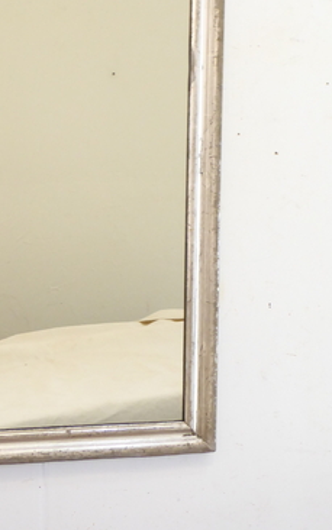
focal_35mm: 99
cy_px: 211
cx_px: 75
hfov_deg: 13.2
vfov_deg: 21.0
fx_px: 1432
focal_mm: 9.6
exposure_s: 1/40
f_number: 4.1
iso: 400
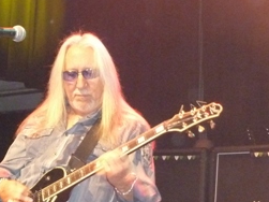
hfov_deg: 19.8
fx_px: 761
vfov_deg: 14.7
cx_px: 47
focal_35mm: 98
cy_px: 222
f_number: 3.5
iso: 500
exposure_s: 1/30
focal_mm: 5.3
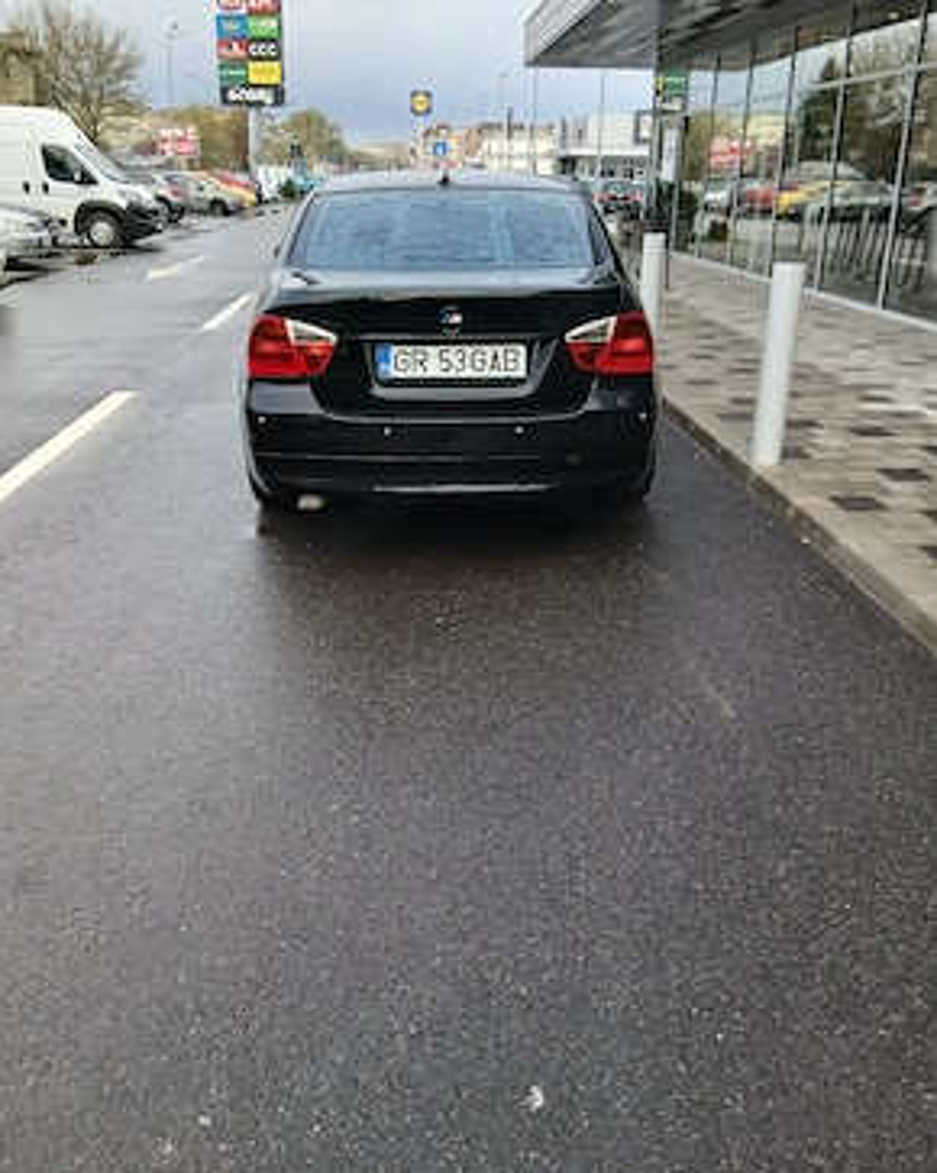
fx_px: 971
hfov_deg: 51.5
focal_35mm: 28
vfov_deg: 62.2
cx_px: 456
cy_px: 543
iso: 40
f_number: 1.8
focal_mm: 3.98
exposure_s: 1/101
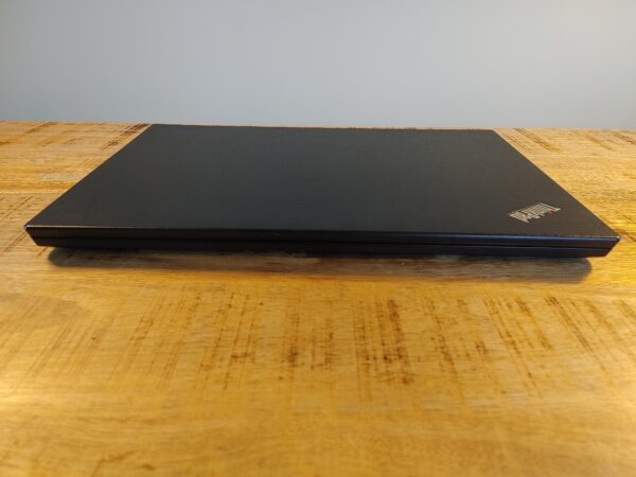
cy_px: 238
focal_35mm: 26
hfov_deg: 67.3
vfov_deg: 53.1
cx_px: 318
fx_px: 478
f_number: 1.8
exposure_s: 1/100
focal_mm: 4.81
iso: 200
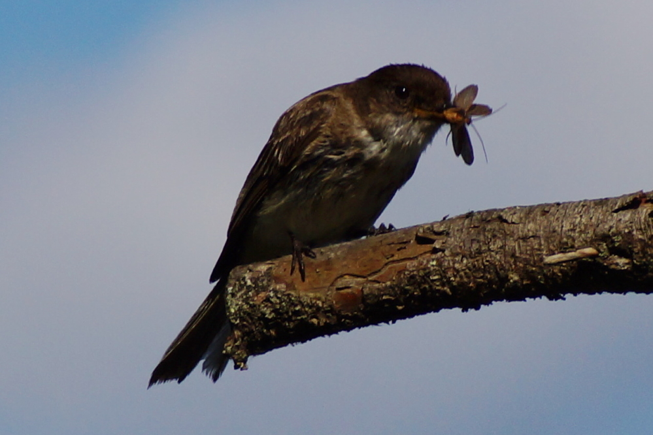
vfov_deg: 3.7
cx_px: 326
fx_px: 6802
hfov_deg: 5.5
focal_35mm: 375
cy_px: 218
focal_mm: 250
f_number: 6.3
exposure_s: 1/400
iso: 100
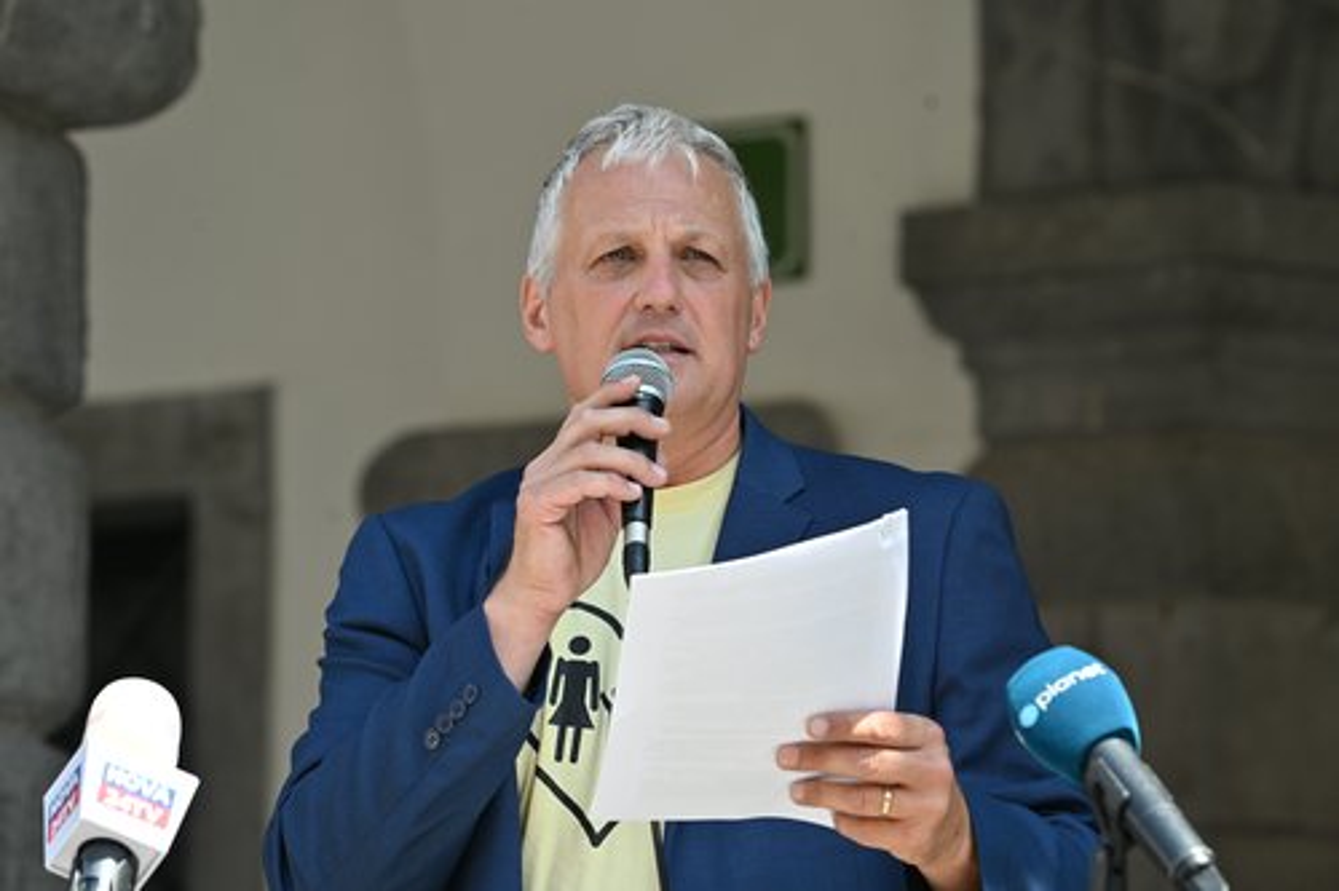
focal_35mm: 185
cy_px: 446
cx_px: 670
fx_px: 6878
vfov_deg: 7.4
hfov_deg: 11.1
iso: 250
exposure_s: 1/500
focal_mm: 185
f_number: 5.6
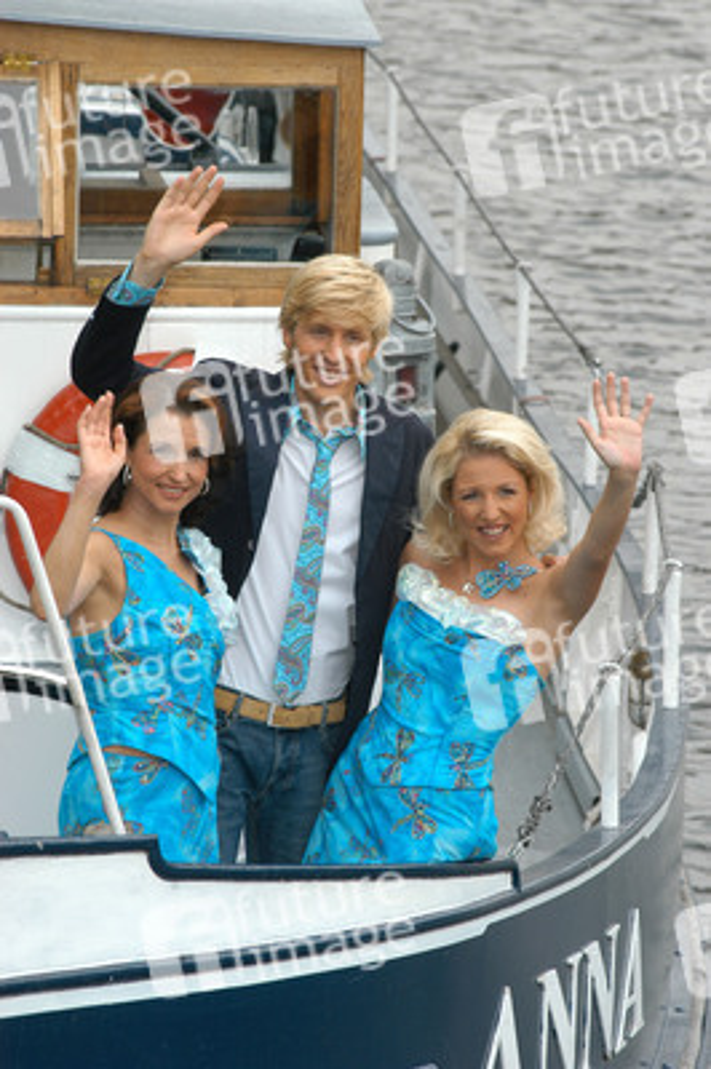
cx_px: 356
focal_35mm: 255
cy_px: 534
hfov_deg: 5.4
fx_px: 7567
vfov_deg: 8.1
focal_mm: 170
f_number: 8
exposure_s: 1/180
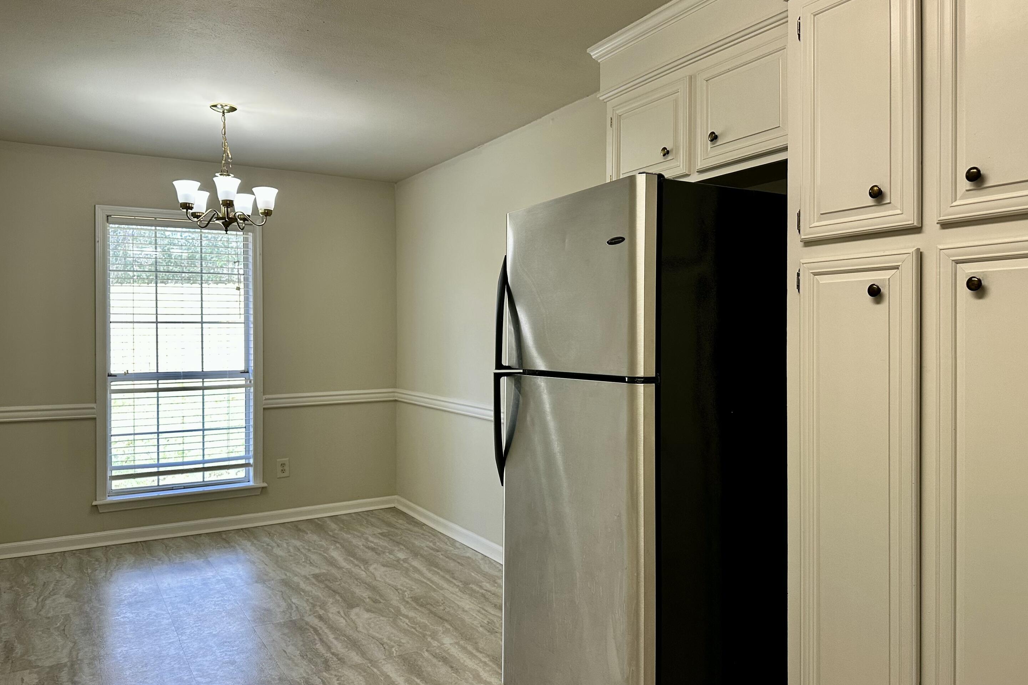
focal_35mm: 26
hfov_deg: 69.4
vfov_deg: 49.6
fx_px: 742
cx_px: 501
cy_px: 343
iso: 160
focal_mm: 6.86
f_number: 1.78
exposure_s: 1/120
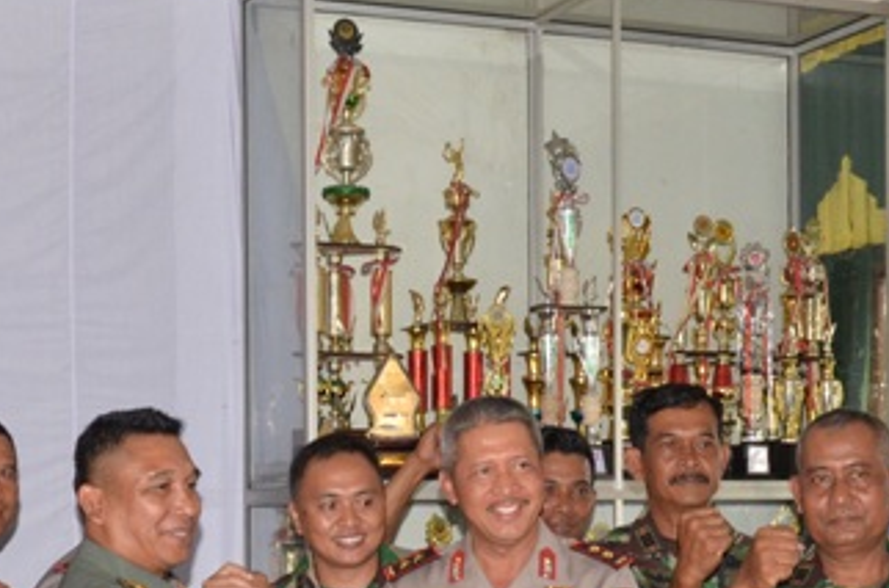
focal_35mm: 78
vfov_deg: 16.9
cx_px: 309
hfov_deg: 25.9
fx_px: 1927
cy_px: 605
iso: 1600
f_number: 6.3
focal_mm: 21
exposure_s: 1/250
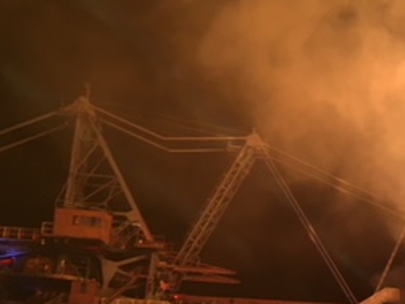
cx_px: 431
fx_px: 865
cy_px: 254
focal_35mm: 74
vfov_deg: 19.6
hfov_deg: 24.8
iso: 80
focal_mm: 4.15
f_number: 2.2
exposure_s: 1/33
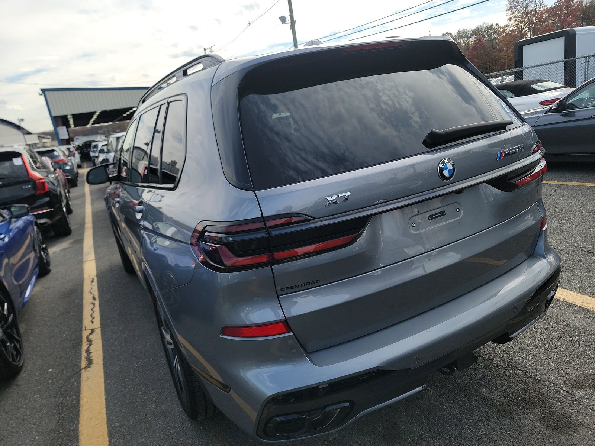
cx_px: 298
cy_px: 223
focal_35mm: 24
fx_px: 413
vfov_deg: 56.8
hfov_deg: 71.6
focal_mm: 6.7
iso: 50
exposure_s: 1/586
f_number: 1.8
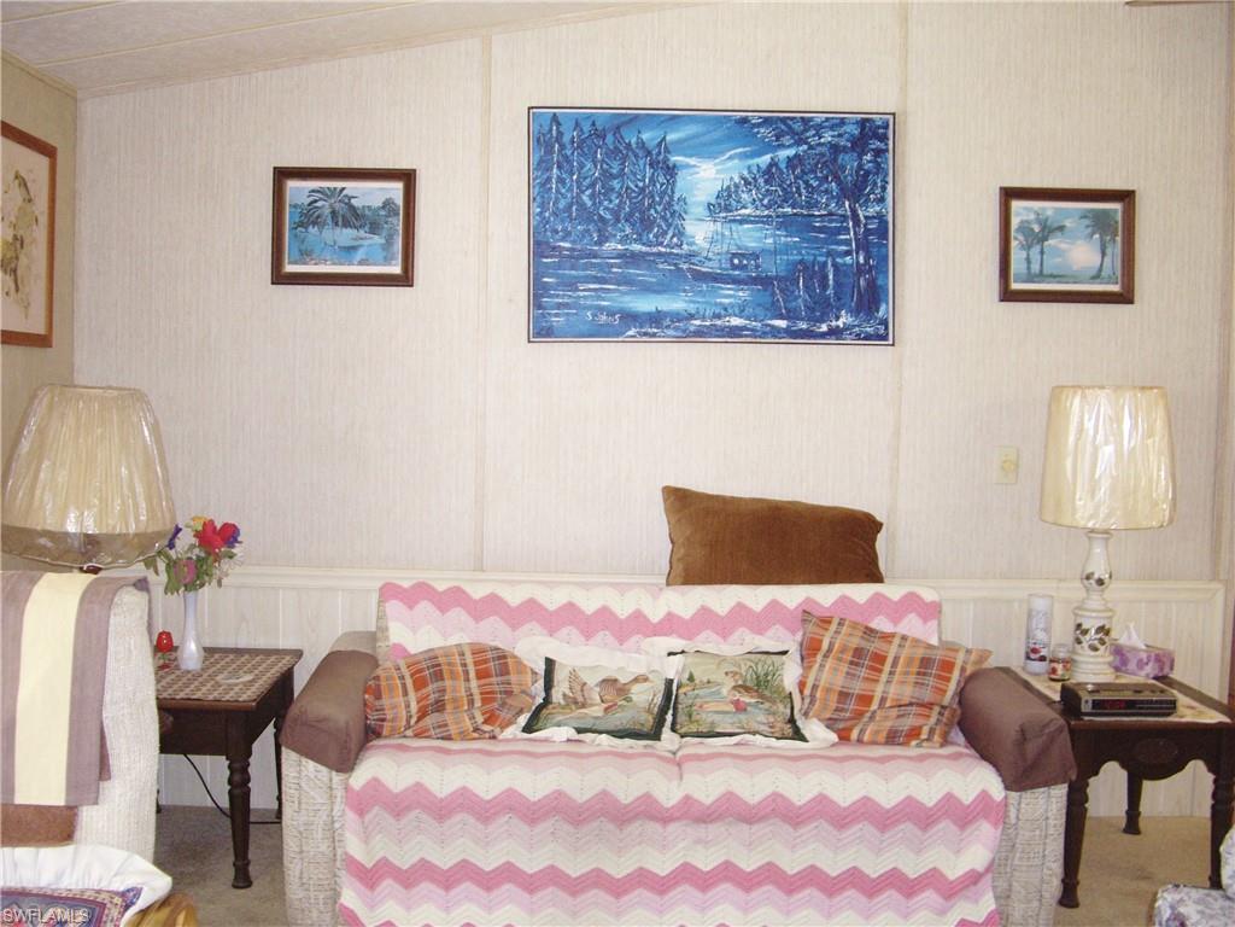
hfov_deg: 49.0
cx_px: 618
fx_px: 1356
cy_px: 464
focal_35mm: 38
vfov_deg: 37.7
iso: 200
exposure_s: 1/40
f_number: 2.8
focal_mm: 7.9
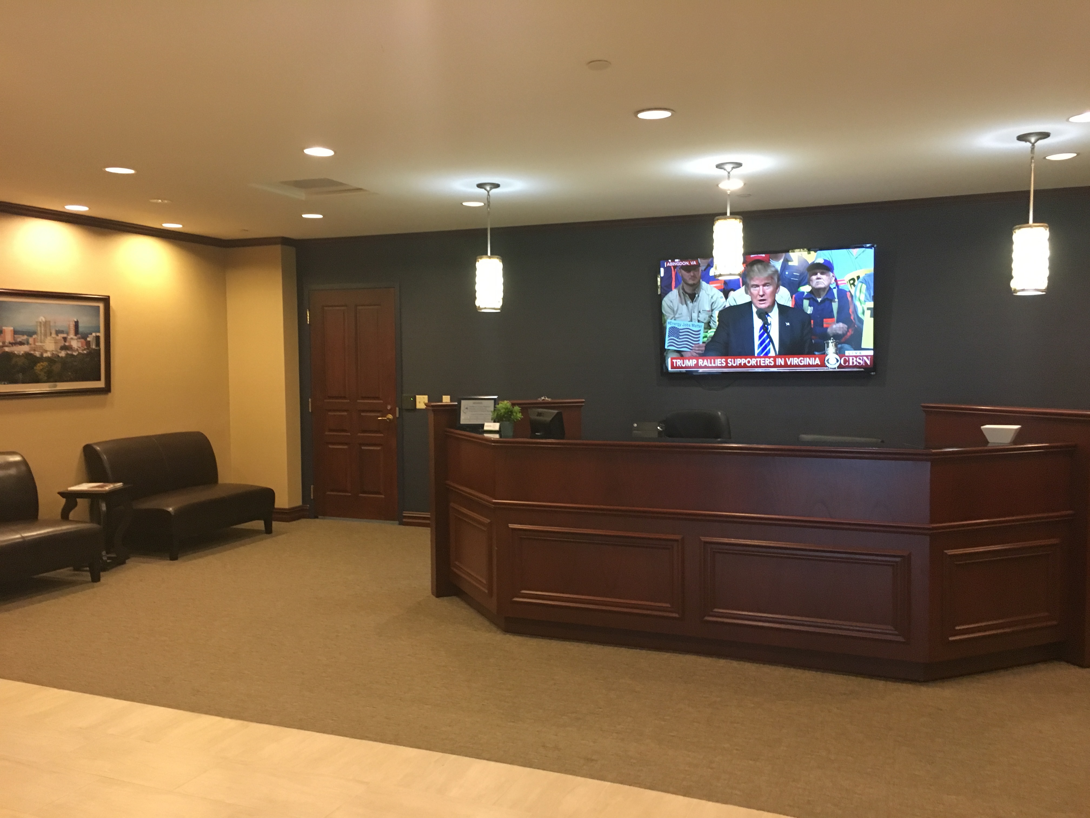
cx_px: 545
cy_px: 409
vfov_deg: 48.2
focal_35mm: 29
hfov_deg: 61.7
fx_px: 913
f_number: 2.2
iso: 200
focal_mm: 4.15
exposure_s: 1/24
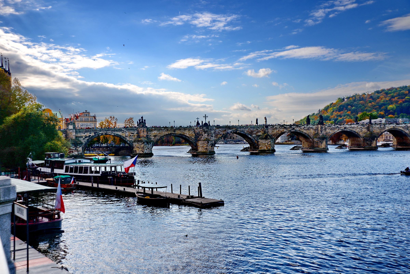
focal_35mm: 38
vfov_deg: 35.1
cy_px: 137
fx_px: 433
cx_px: 205
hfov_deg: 50.7
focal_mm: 38
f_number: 5.6
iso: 100
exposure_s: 1/1250
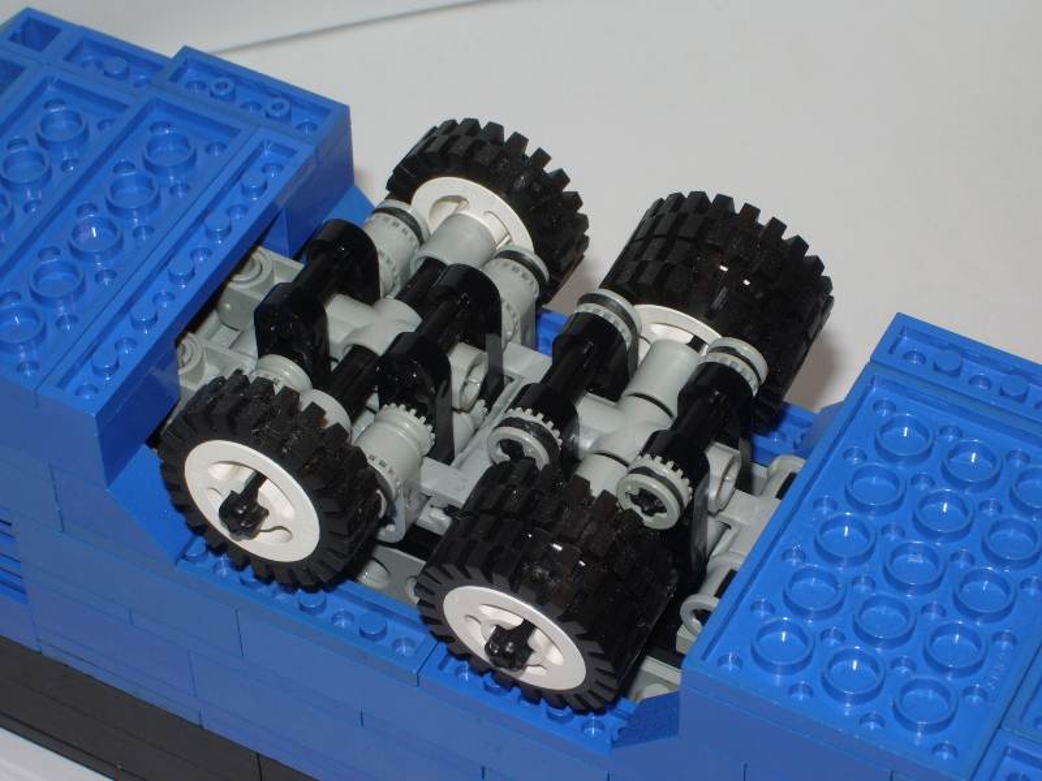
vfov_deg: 13.8
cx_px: 521
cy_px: 390
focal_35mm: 107
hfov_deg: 18.4
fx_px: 3221
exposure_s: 1/60
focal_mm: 17.4
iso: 50
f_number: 7.7
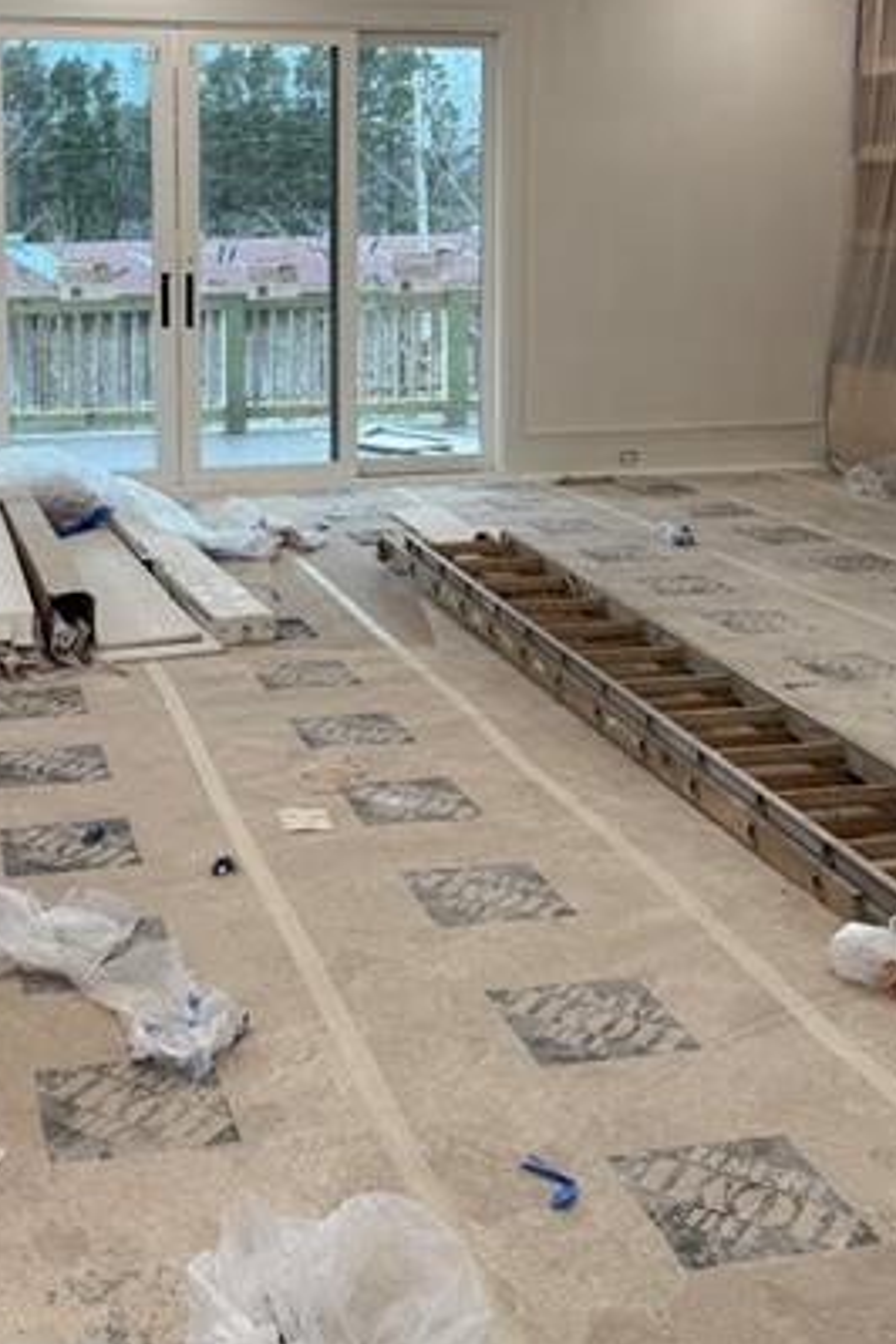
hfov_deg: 28.0
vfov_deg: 40.0
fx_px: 1792
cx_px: 323
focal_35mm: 48
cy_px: 337
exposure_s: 1/120
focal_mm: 6.76
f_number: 1.78
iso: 80
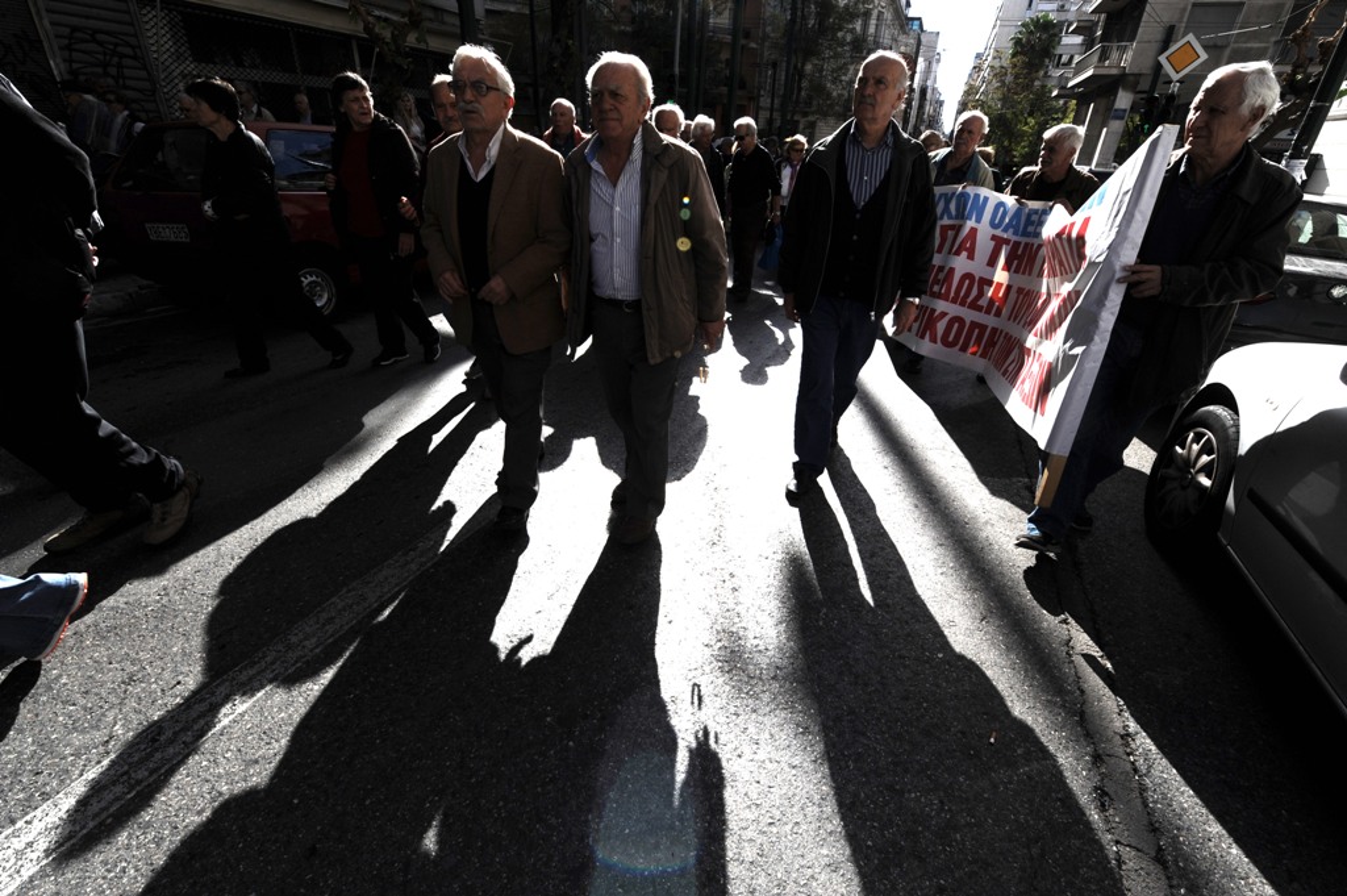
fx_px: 598
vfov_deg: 73.7
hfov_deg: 96.8
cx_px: 674
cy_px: 448
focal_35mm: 16
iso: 400
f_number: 16
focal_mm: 16
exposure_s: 1/500
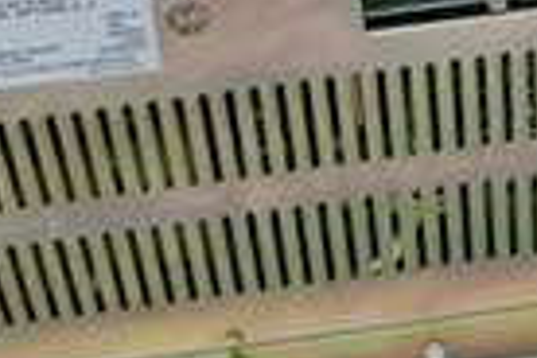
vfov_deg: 12.9
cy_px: -235
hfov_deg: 20.8
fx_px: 1462
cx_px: 327
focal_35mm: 98
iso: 466
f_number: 1.8
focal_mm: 4.75
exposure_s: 1/33.3
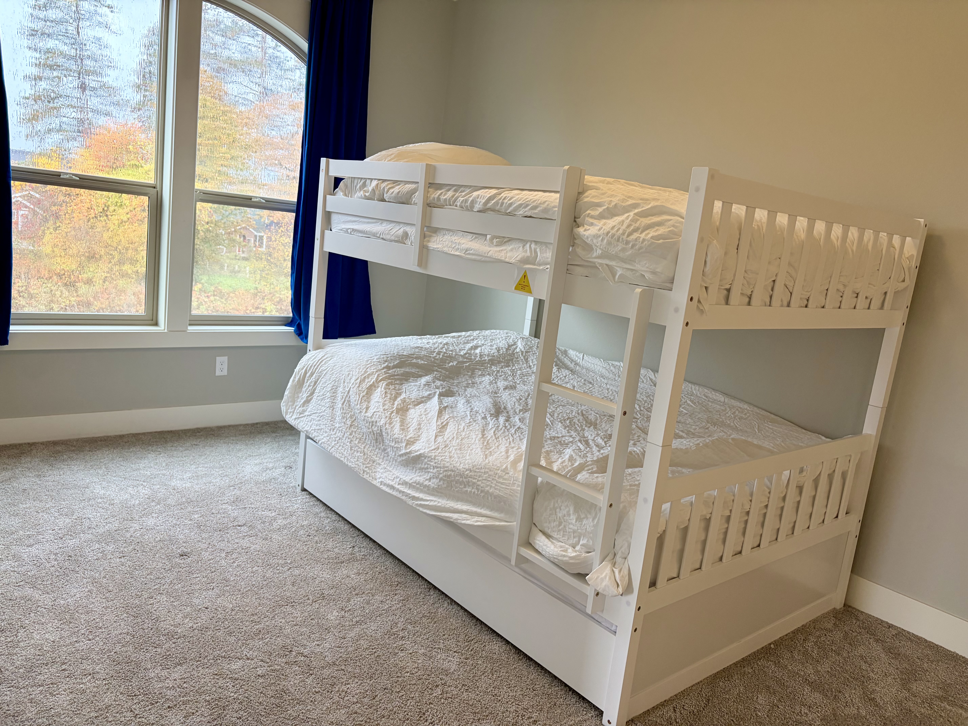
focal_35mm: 26
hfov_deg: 67.3
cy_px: 363
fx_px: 727
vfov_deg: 53.1
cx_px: 484
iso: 100
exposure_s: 1/120
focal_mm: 5.96
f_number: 1.6
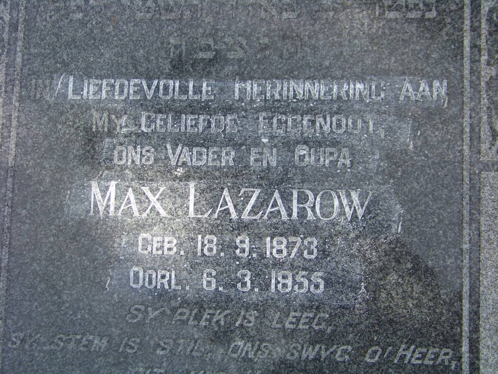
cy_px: 187
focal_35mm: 62
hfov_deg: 31.2
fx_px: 892
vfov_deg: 23.7
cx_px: 249
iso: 64
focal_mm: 10.5
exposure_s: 1/200
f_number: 3.2
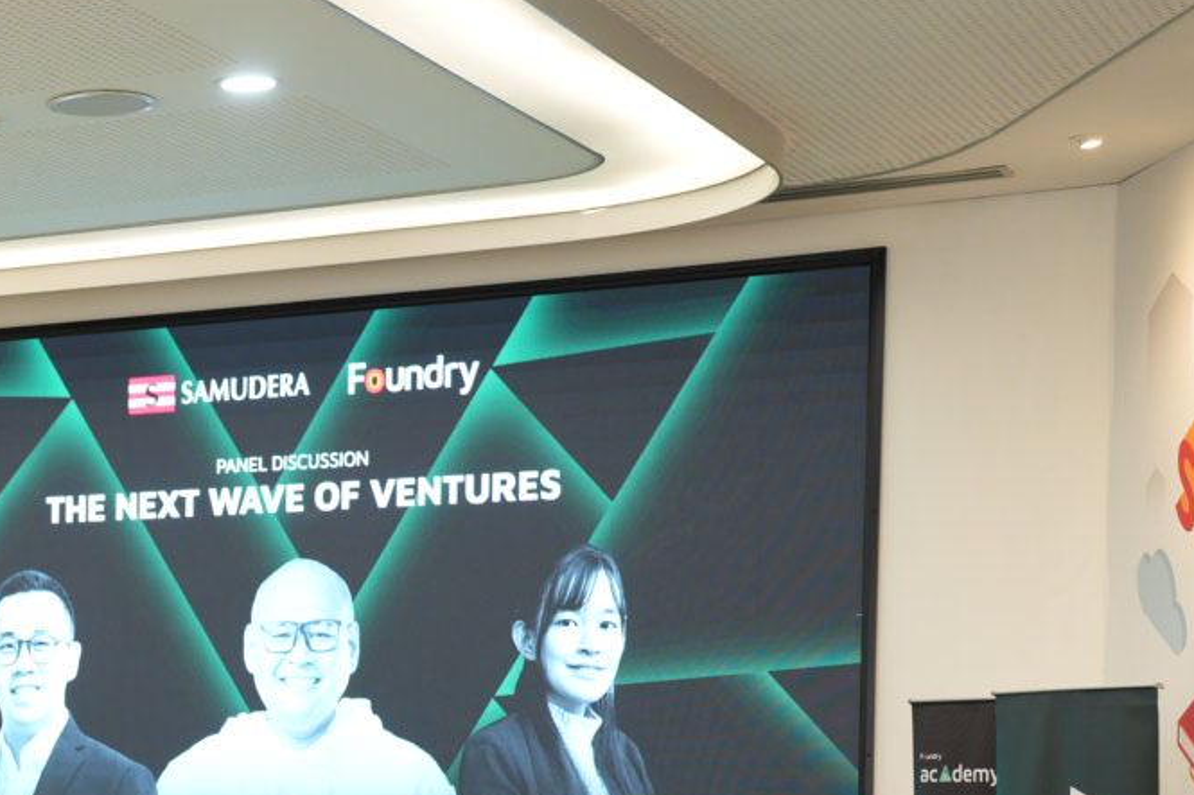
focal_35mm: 90
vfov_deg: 14.8
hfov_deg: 21.7
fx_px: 2984
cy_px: 872
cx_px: -52
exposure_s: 1/160
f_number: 2.8
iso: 1250
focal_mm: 37
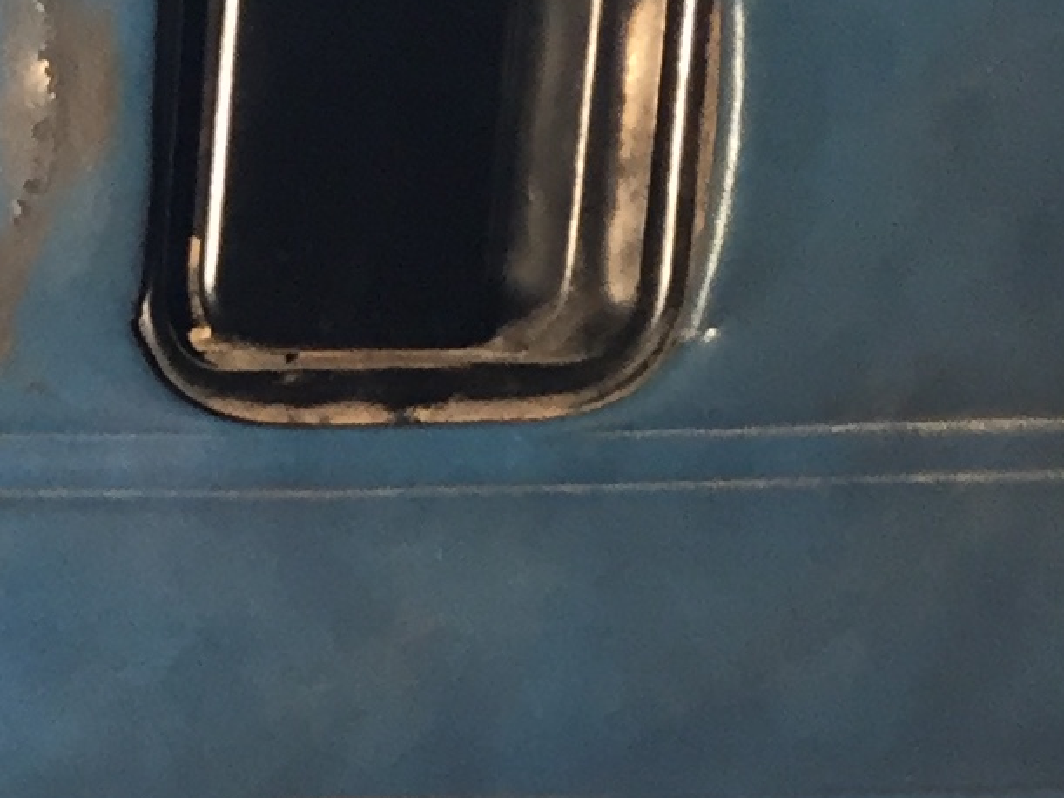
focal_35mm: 155
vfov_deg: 9.0
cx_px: -724
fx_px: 4763
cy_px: 1559
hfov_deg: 11.9
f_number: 2.2
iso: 32
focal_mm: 4.15
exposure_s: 1/30
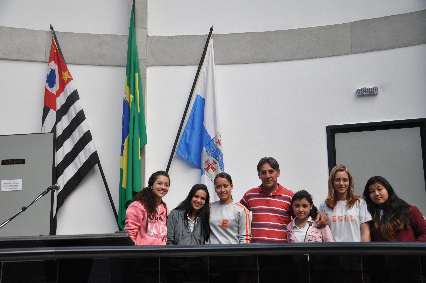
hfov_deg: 46.4
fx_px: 496
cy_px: 142
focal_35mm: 42
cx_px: 213
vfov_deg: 31.8
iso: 640
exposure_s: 1/100
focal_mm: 28
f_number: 5
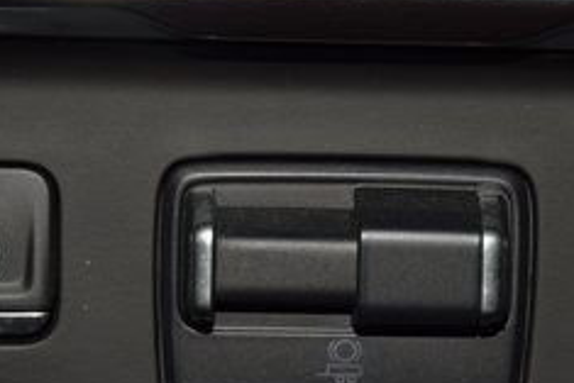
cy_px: 177
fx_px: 3127
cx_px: 344
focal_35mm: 196
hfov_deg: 10.5
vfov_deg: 7.0
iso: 100
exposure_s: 1/60
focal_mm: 48
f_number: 8
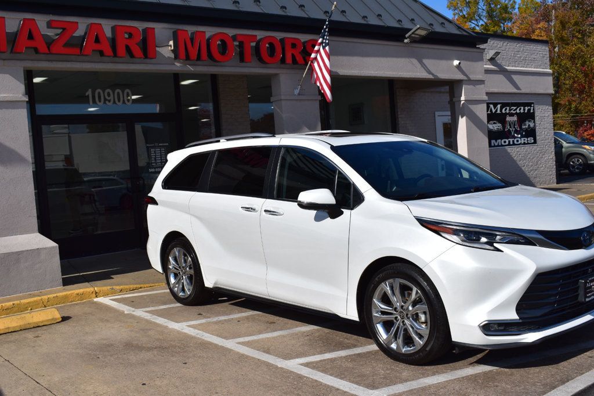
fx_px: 643
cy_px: 198
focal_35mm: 39
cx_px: 297
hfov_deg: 49.6
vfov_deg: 34.2
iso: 200
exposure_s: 1/640
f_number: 11
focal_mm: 26
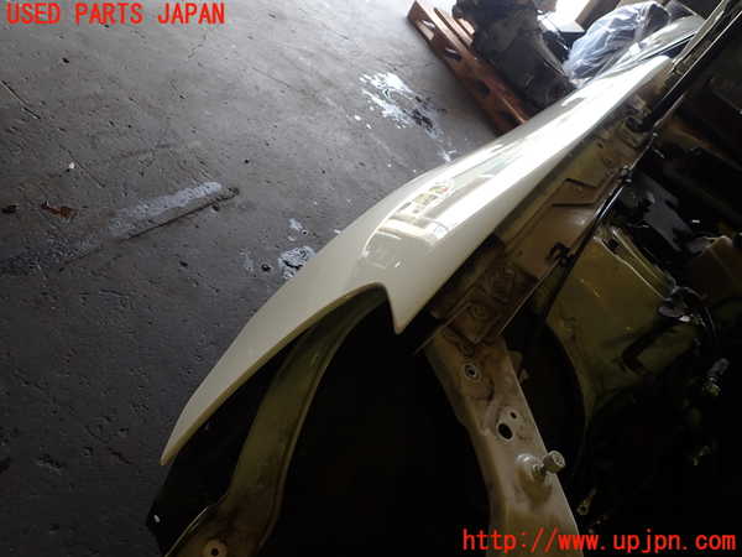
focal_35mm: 25
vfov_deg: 54.9
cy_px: 278
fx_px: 536
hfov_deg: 69.4
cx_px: 371
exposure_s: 1/60
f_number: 2.8
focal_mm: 4.5
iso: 100
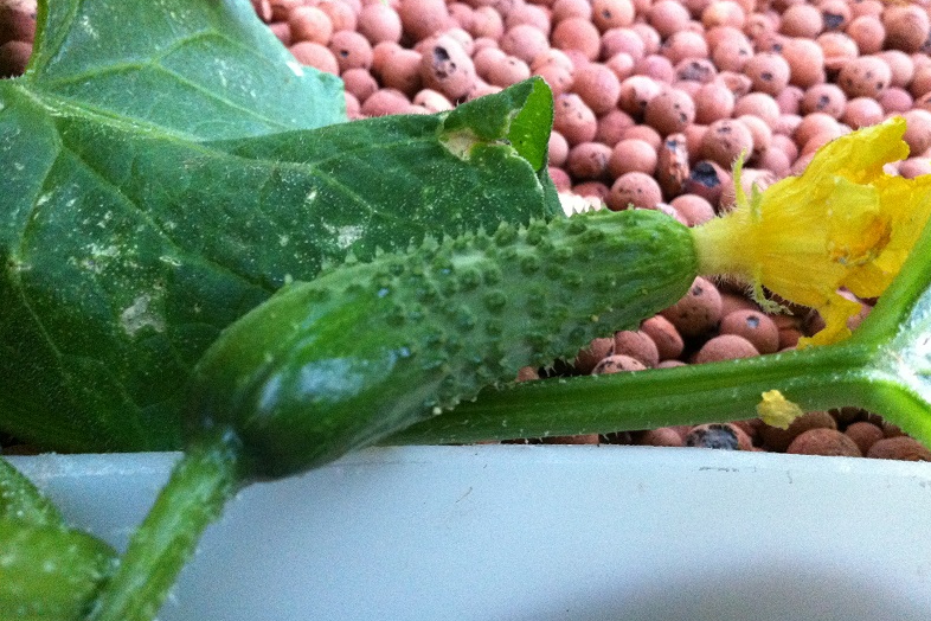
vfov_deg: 35.9
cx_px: 473
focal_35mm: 37
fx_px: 957
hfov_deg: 51.9
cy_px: 286
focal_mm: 3.85
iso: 500
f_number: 2.8
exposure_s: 1/15
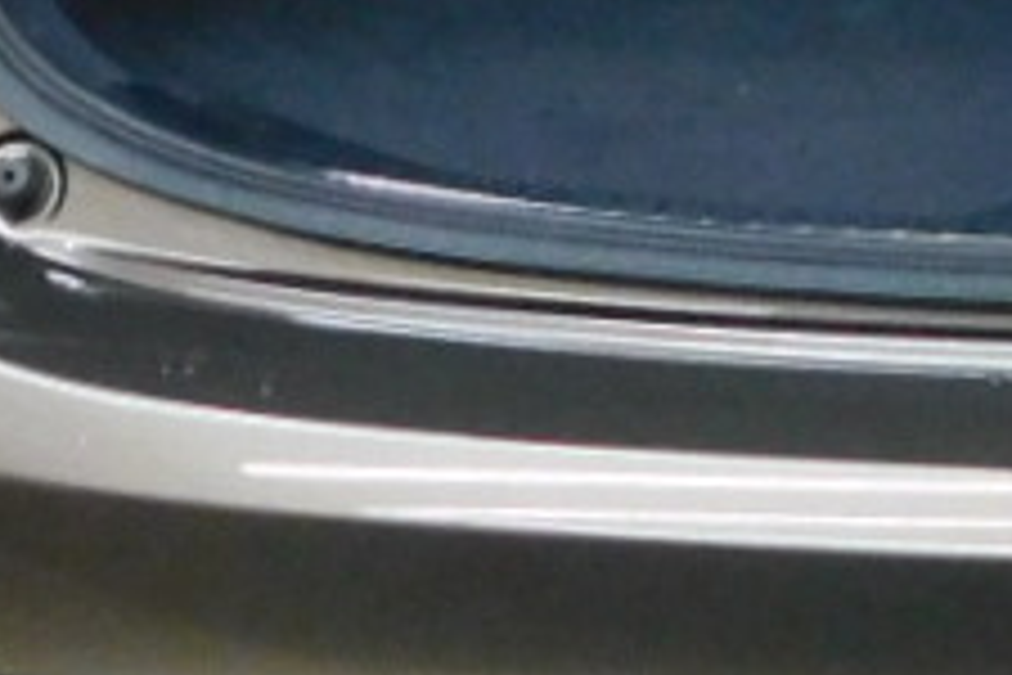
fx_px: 4779
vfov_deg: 7.5
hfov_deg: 11.8
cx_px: 1201
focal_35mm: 170
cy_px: -976
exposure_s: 1/25
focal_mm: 4
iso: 400
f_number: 3
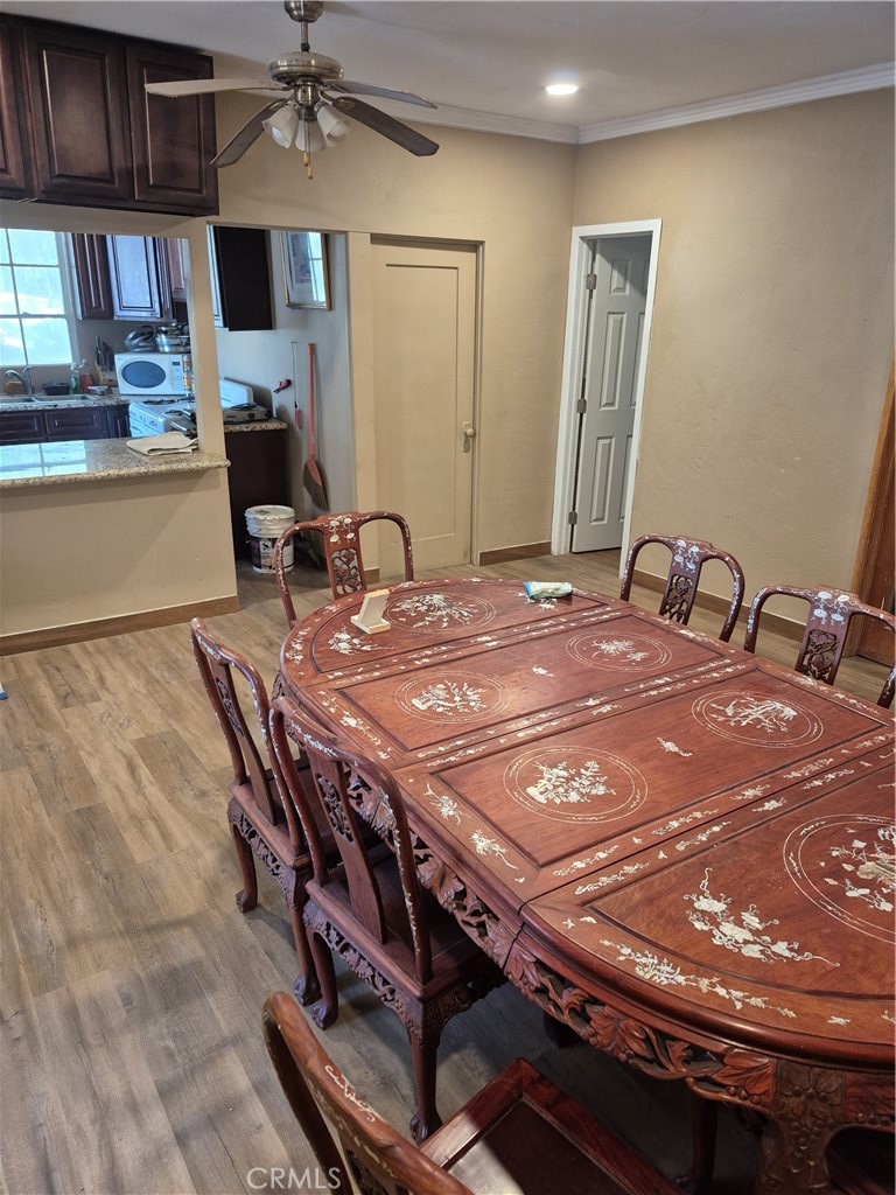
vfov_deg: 73.9
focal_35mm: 23
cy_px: 598
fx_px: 794
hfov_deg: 58.9
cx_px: 448
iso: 500
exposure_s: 1/60
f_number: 1.8
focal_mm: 5.4
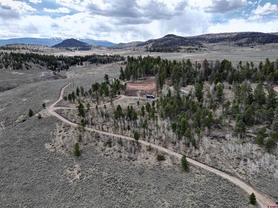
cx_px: 139
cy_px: 104
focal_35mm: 24
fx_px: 193
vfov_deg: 56.8
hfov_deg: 71.6
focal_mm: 6.72
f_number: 1.7
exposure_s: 1/2000
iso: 120
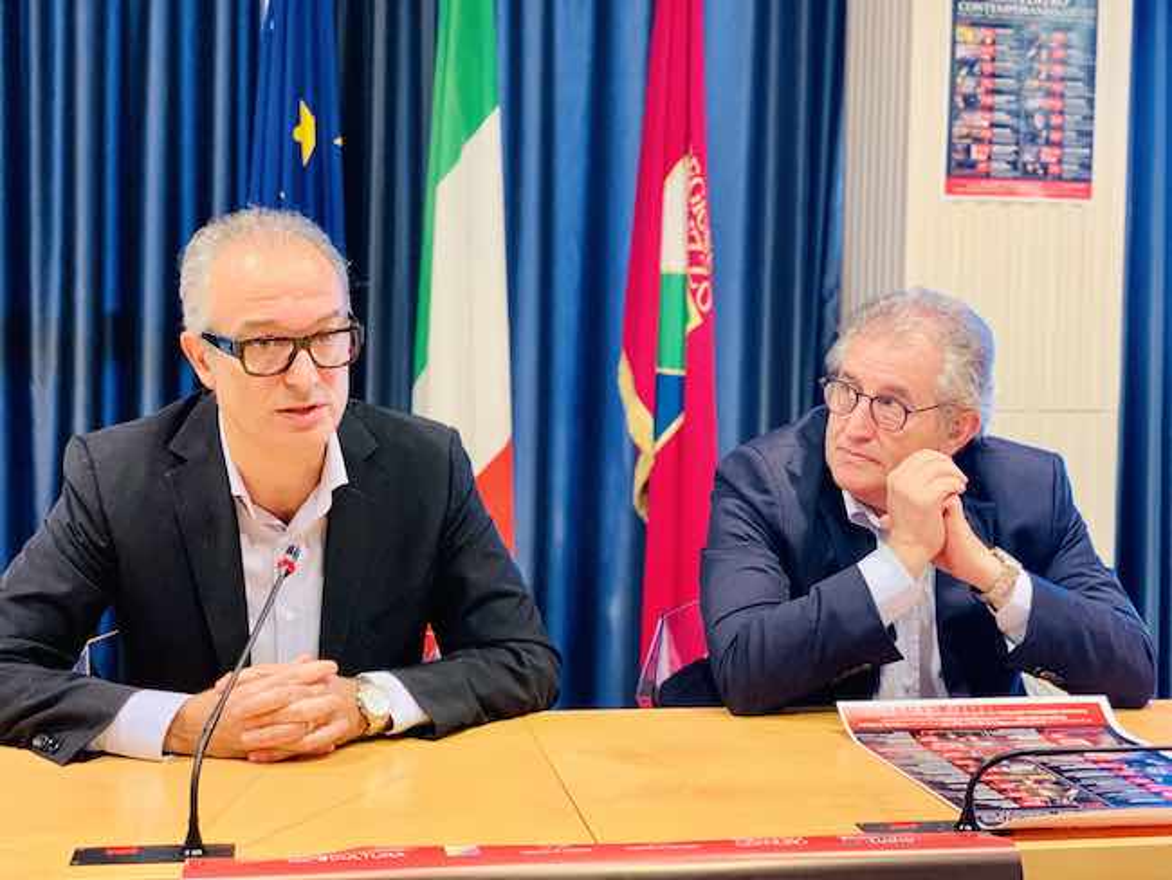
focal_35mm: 52
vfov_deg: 28.1
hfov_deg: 36.8
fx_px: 1761
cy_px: 440
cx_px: 586
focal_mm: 6
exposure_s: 1/50
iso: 250
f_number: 2.4
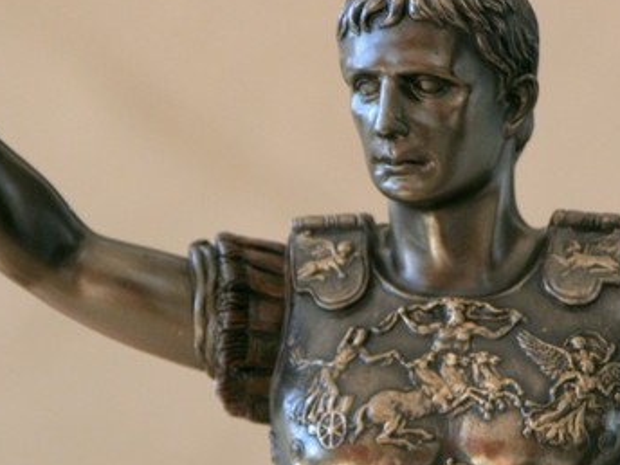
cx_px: 380
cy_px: 308
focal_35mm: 495
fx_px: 8866
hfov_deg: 4.0
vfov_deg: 3.0
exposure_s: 1/107
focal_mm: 67.7
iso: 100
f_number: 4.2
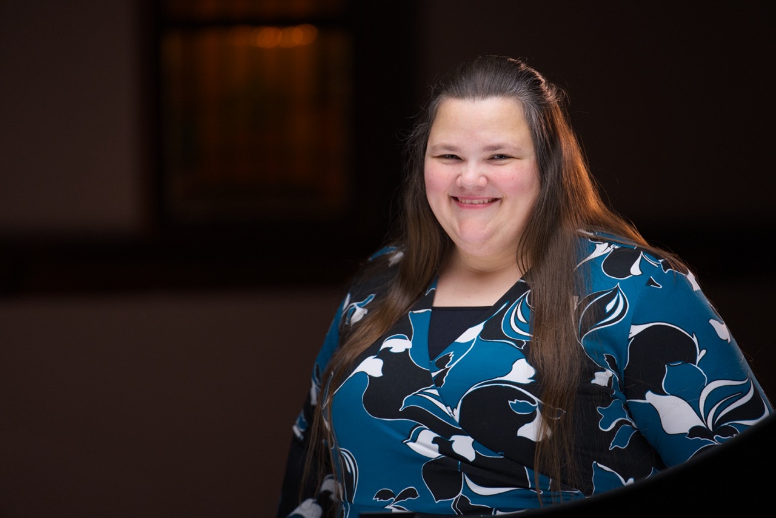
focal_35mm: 180
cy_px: 259
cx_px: 388
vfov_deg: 7.6
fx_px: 3881
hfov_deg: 11.4
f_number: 2.8
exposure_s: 1/800
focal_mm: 180
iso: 1600
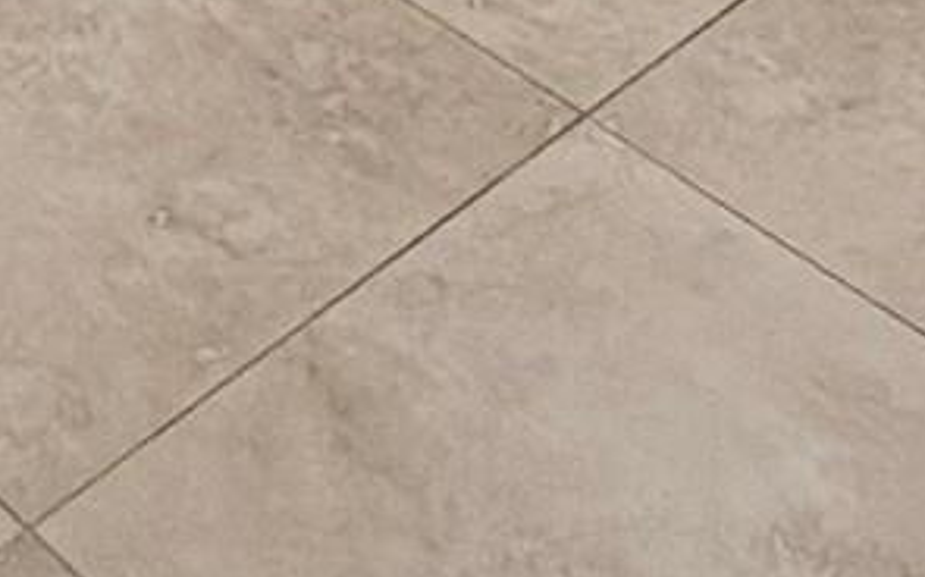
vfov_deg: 8.7
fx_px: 2595
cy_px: -1496
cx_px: -254
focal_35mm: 103
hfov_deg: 18.8
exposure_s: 1/60
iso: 320
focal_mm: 2.22
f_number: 2.2
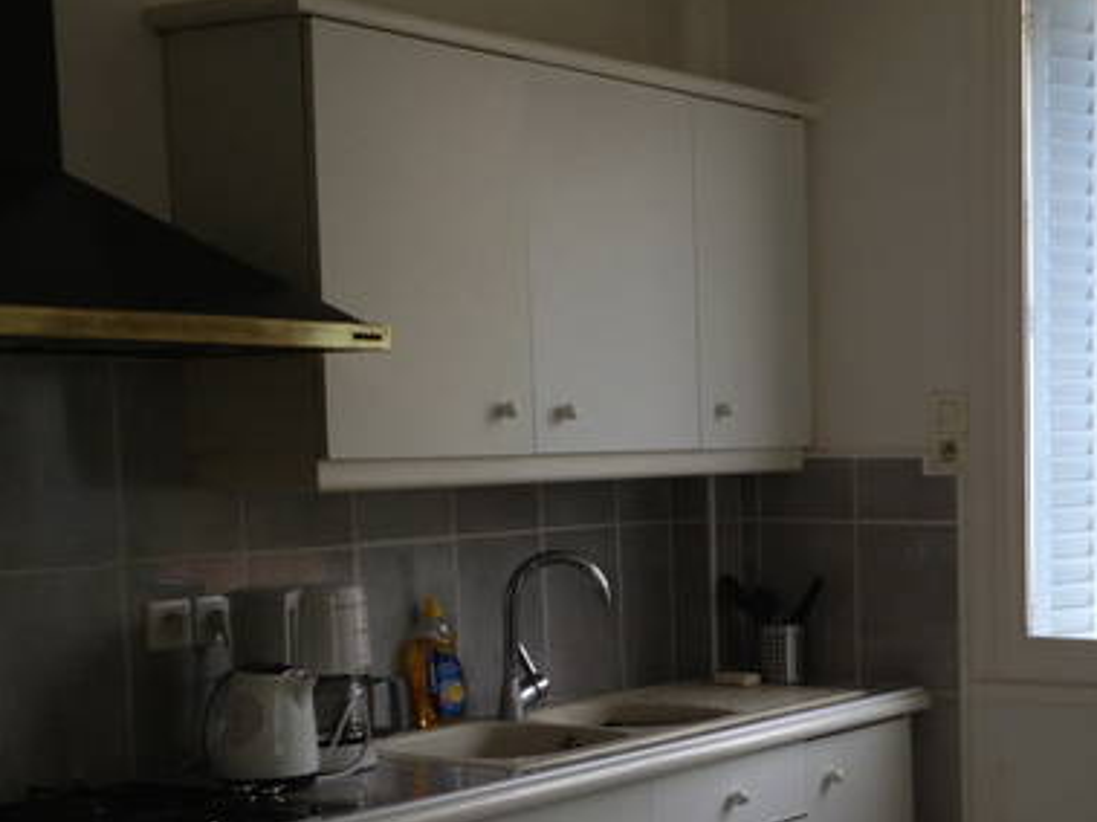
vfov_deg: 20.0
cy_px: 640
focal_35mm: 73
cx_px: 955
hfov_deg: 26.0
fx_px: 2313
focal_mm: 4.28
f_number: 2.4
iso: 64
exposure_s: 1/133
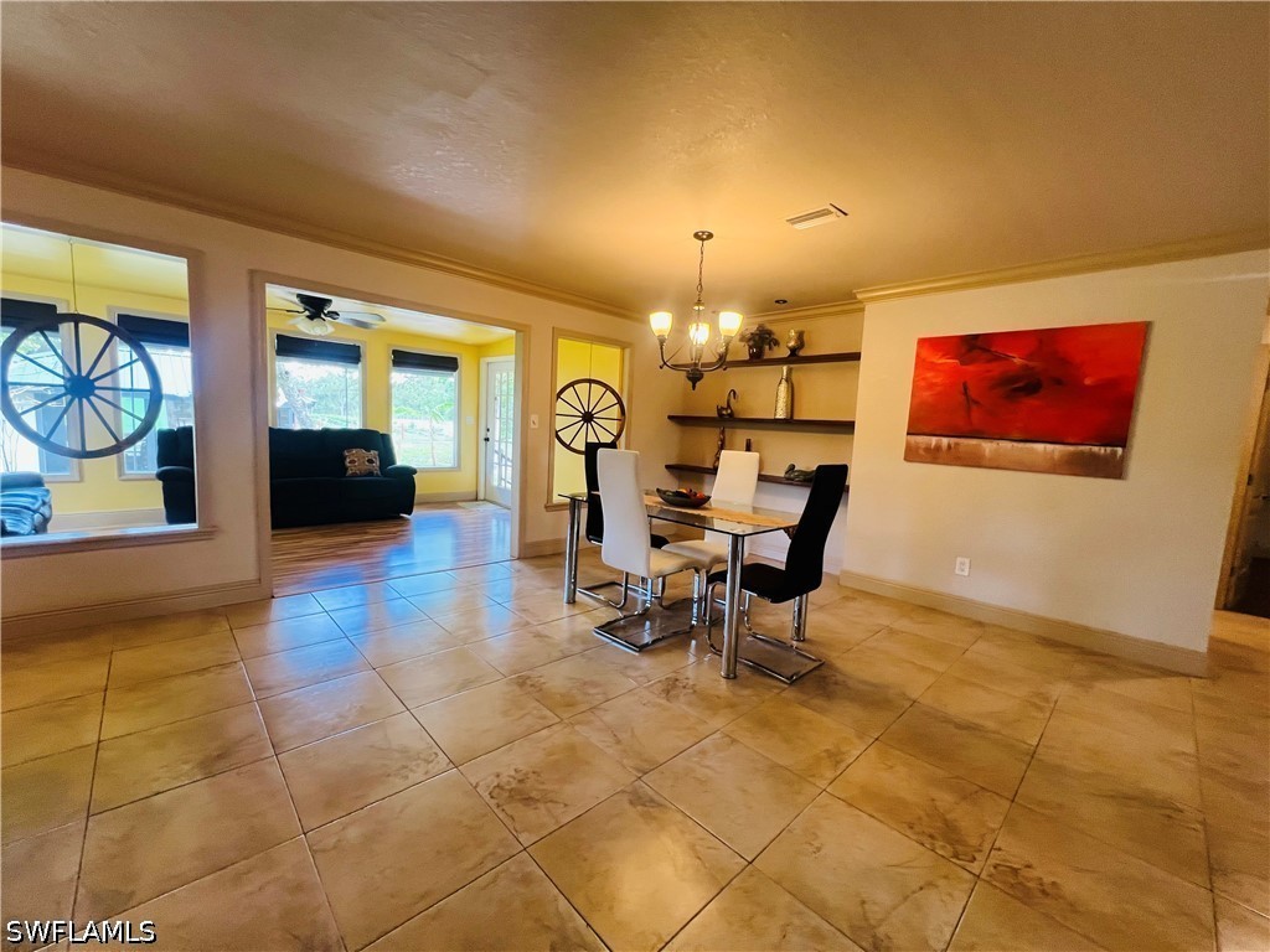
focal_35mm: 13
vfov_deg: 89.9
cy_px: 476
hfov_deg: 106.2
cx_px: 635
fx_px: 477
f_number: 1.8
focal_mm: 1.57
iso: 250
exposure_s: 1/120
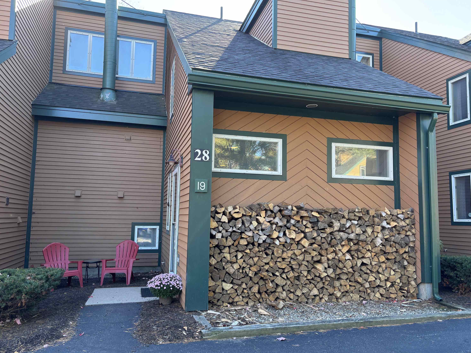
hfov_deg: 65.3
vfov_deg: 51.4
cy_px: 181
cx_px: 236
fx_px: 367
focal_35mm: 27
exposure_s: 1/121
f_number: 1.6
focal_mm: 5.96
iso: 40
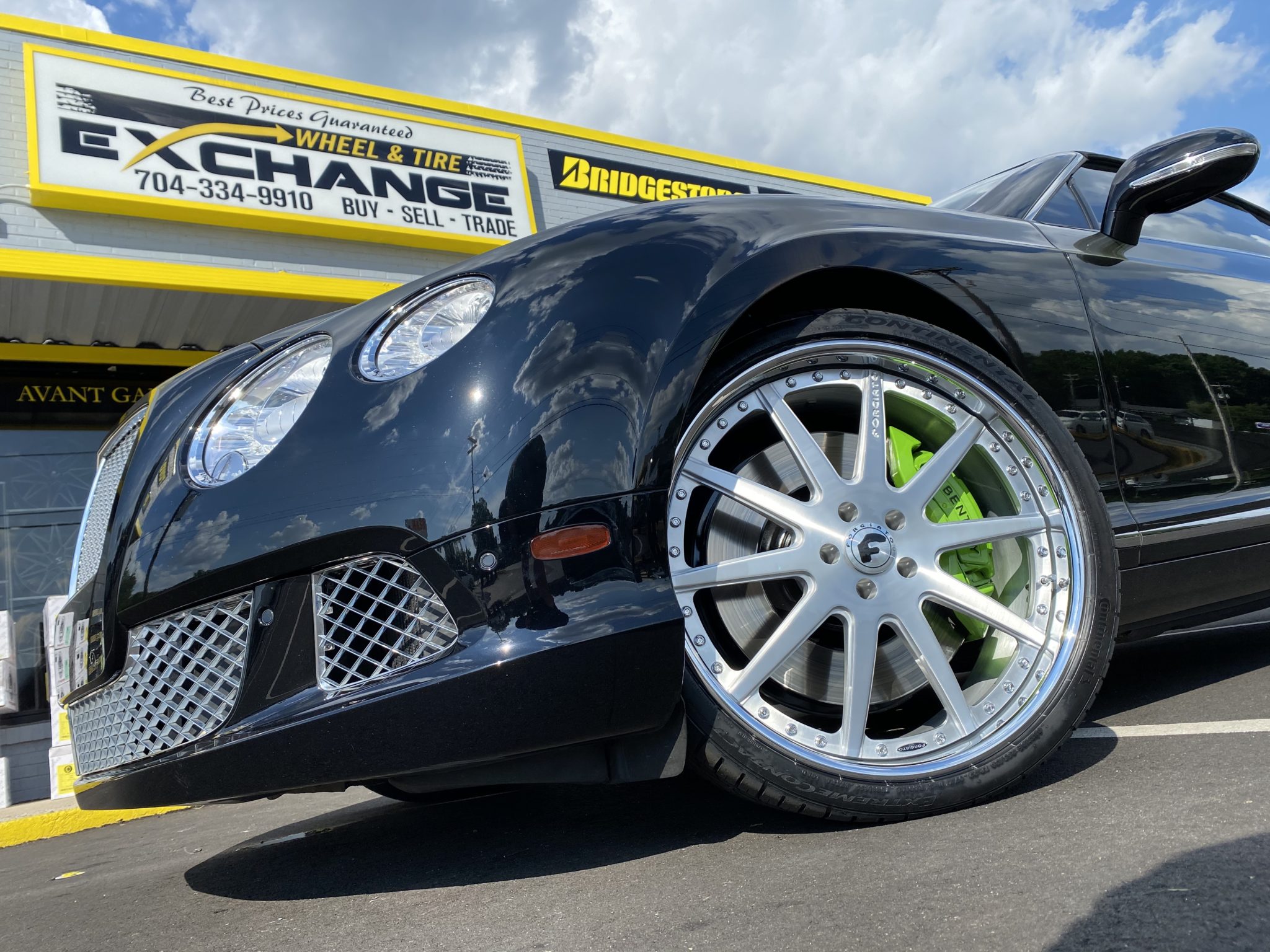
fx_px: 954
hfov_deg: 67.3
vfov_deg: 53.1
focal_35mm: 26
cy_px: 476
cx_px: 635
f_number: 1.8
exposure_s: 1/2755
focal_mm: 4.25
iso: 32
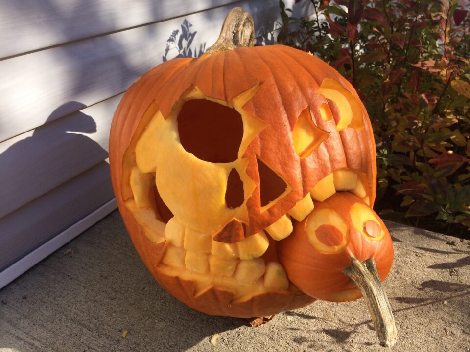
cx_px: 235
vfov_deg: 48.2
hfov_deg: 61.7
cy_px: 176
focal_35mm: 29
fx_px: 394
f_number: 2.2
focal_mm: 4.15
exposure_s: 1/1208
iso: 32
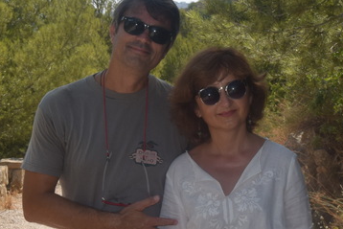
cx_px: 155
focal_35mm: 120
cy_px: 95
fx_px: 1144
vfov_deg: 11.4
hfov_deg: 17.1
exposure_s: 1/200
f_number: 10
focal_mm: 28
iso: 100
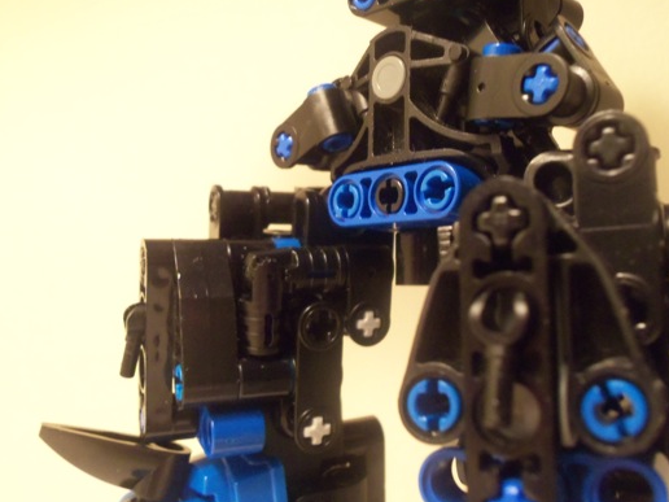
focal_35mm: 36
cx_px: 386
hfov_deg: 51.2
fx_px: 696
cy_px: 257
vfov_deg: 39.7
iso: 250
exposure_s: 1/30
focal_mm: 5.2
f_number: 3.4
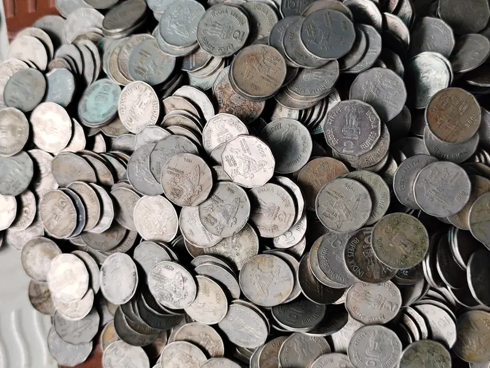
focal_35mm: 46
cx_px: 245
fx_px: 651
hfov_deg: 41.2
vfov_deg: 31.5
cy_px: 184
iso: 50
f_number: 1.65
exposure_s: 1/50
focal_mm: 6.14
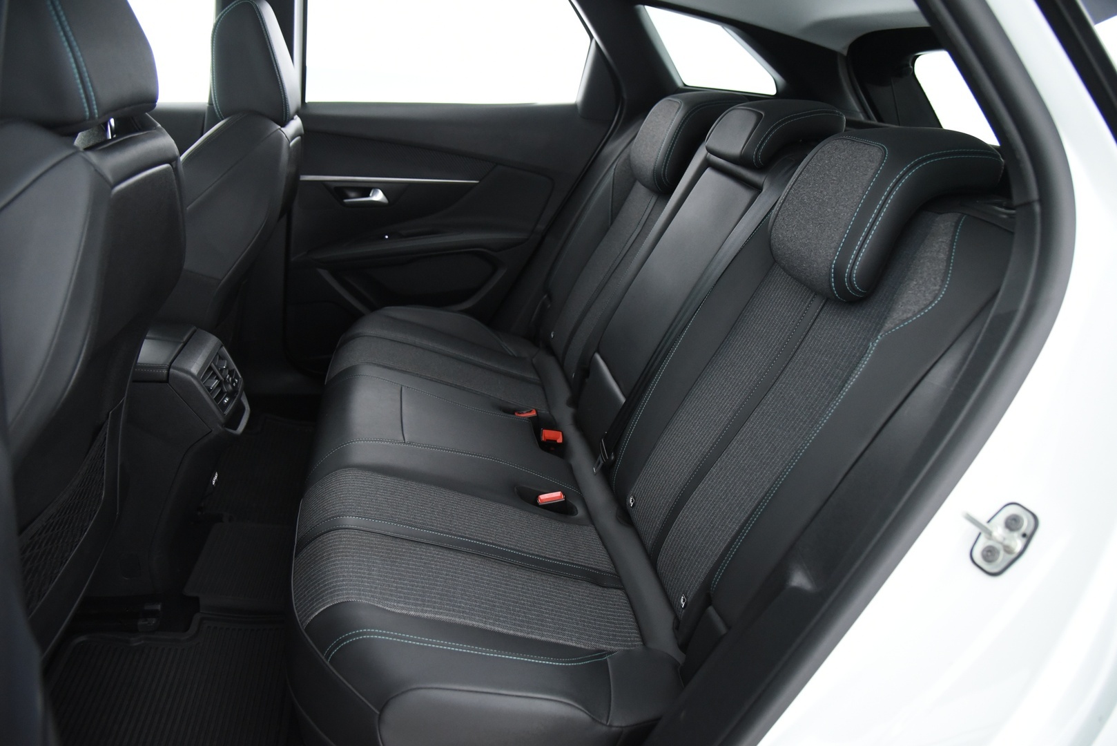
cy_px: 373
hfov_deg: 73.7
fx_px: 745
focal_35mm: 24
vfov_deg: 53.2
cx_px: 558
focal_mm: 24
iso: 4000
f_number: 4
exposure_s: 1/20
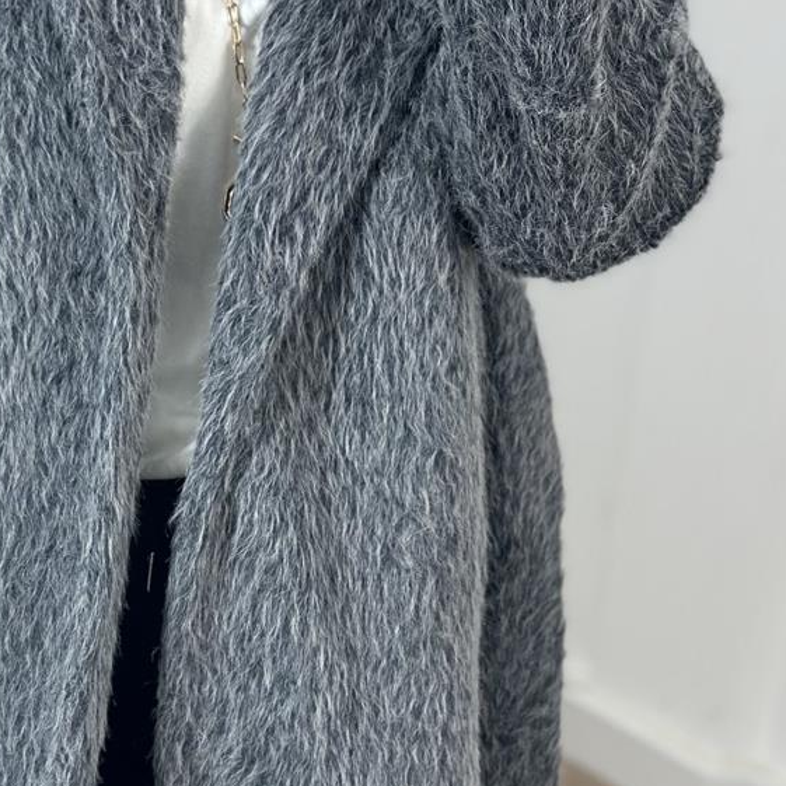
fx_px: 3108
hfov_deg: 14.3
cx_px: 153
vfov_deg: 14.4
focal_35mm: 121
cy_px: 559
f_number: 1.78
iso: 80
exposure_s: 1/100
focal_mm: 6.86
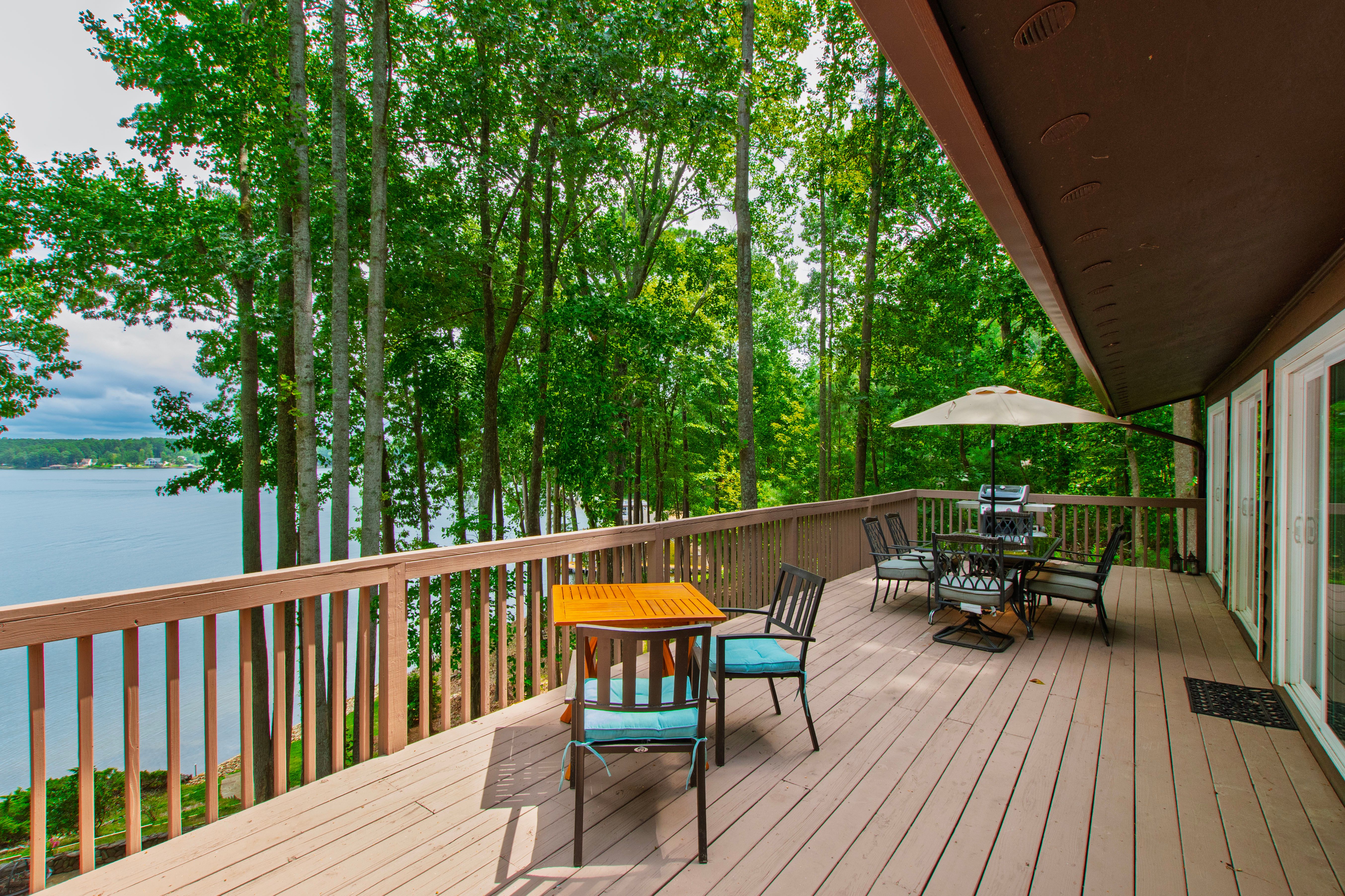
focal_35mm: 15
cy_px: 448
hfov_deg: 100.4
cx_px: 672
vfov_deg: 77.3
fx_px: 560
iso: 320
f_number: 8
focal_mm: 10
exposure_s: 1/125
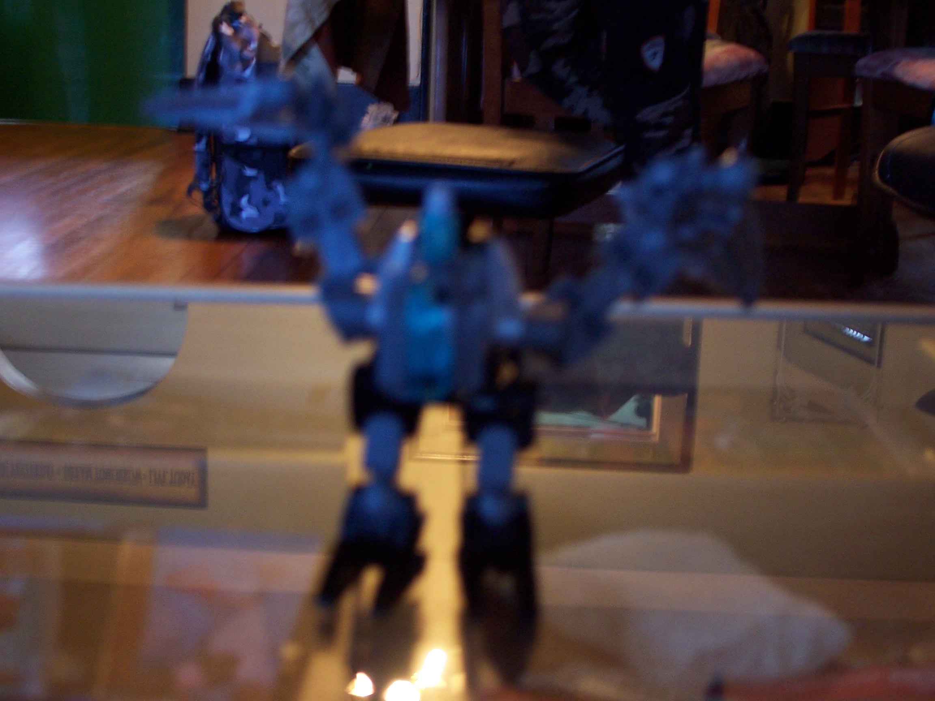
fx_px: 1621
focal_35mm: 60
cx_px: 468
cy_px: 350
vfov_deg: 24.4
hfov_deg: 32.2
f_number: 2.8
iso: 140
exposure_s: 1/8
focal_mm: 10.3
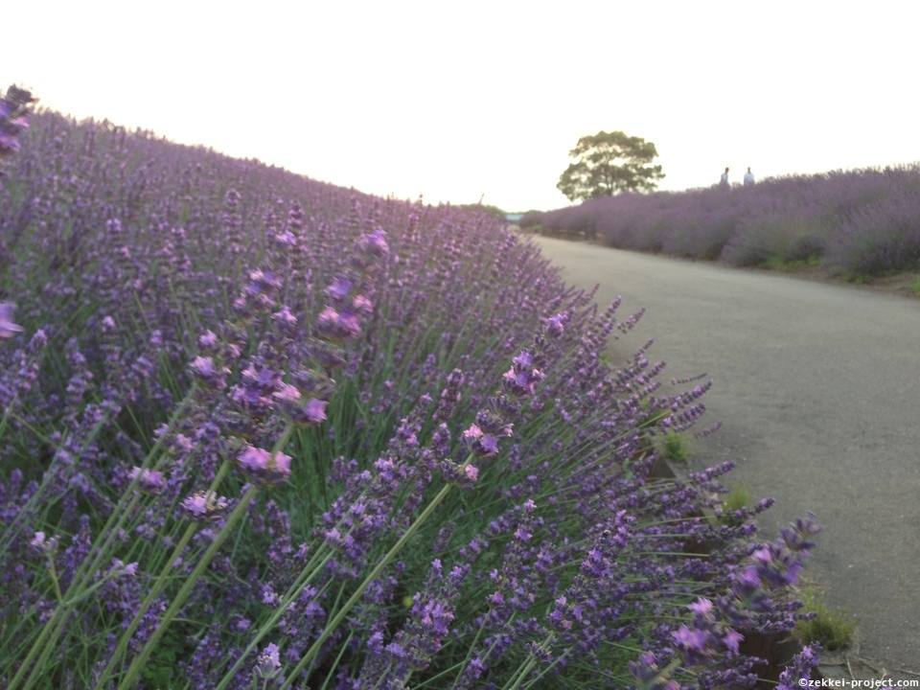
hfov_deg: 55.4
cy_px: 345
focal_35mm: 33
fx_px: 877
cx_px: 460
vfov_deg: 42.9
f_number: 2.4
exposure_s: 1/120
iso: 50
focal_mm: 4.13
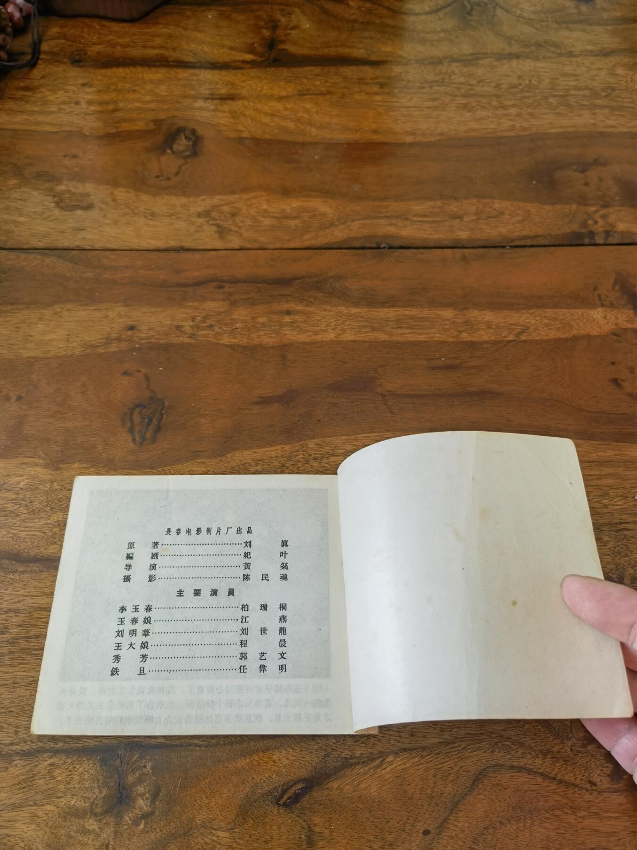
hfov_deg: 51.4
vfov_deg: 65.3
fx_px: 662
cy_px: 425
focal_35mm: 27
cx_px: 318
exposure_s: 1/120
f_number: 1.9
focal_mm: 6.67
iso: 64
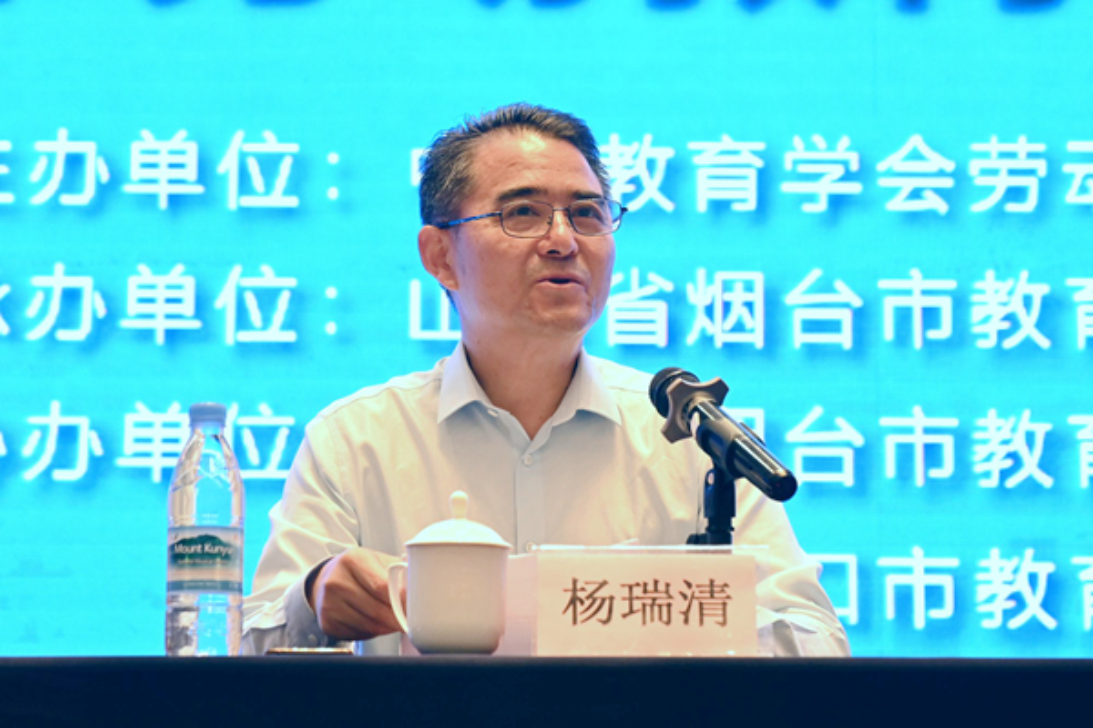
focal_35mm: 105
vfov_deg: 13.0
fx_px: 3188
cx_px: 546
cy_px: 364
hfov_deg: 19.5
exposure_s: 1/125
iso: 2000
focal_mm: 70
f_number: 4
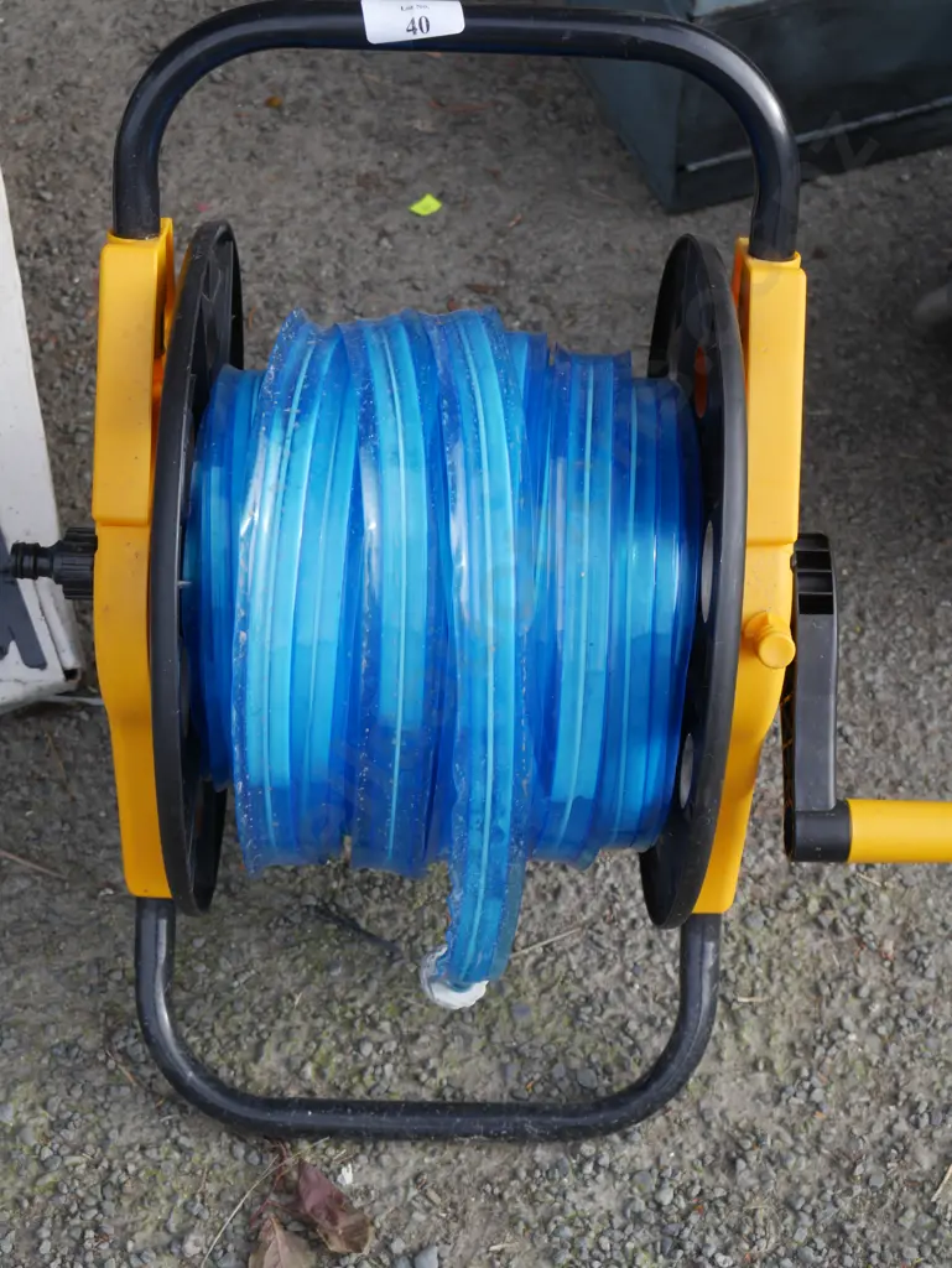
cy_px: 634
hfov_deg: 23.7
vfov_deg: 31.2
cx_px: 476
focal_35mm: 62
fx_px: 2272
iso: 200
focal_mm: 31
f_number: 6.3
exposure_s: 1/200
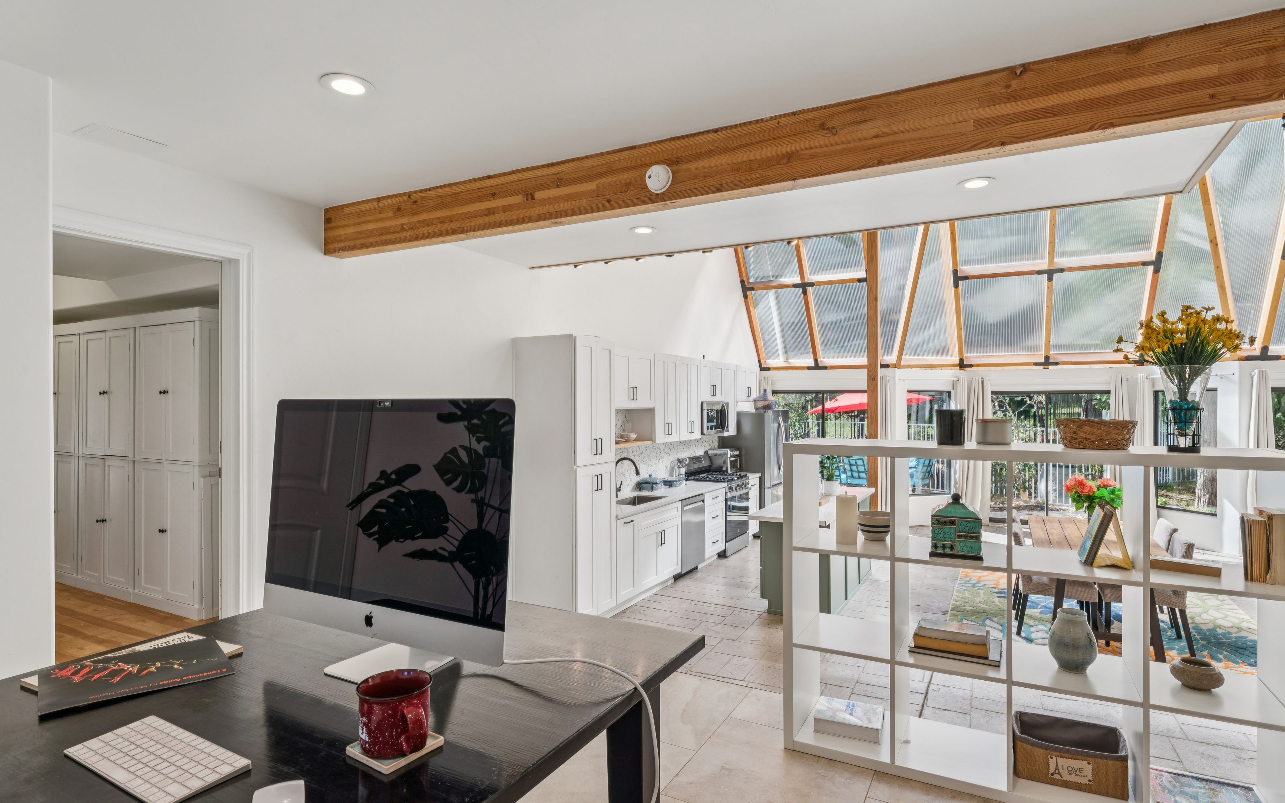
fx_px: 664
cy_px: 402
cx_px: 658
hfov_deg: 88.1
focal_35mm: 19
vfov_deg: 62.3
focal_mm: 17.9
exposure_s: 1/10
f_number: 13
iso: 100
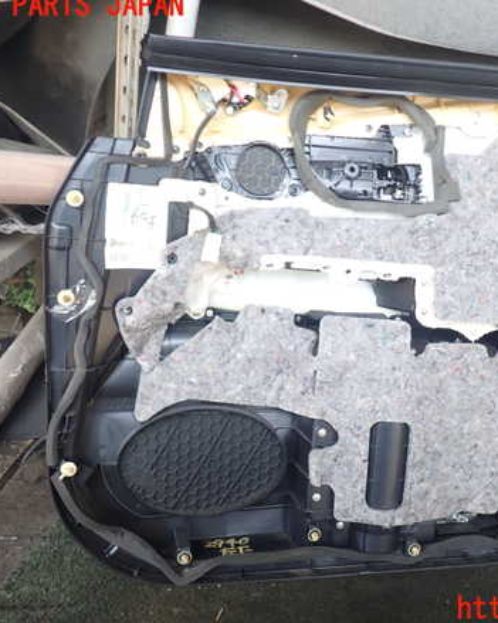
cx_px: 352
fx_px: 737
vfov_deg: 45.8
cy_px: 308
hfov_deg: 36.7
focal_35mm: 40
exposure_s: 1/80
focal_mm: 5.4
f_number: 2.3
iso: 100
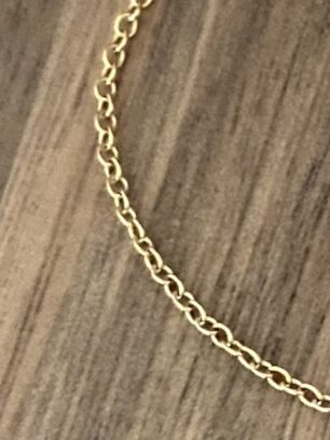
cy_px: 225
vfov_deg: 12.1
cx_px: 716
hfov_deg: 8.5
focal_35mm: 163
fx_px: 2072
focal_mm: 4.25
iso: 500
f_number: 1.8
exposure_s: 1/12
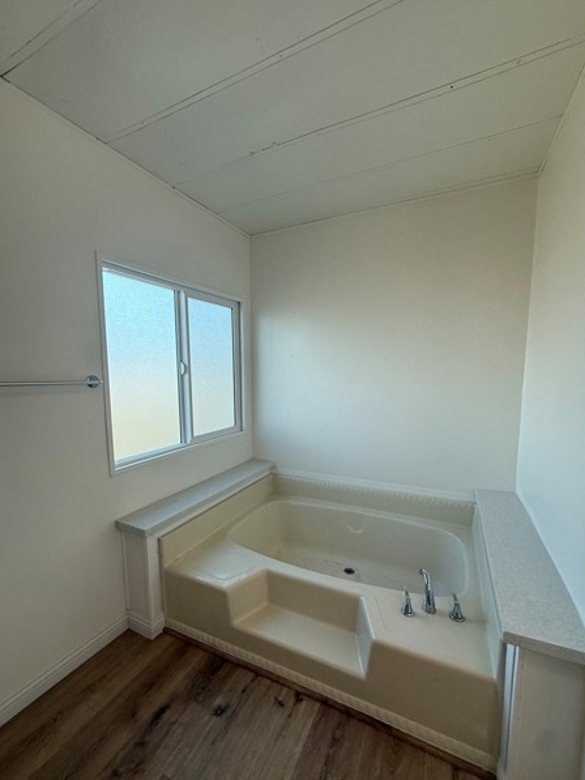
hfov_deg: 81.7
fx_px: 338
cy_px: 409
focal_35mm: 15
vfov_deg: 98.1
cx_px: 281
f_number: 2.2
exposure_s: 1/201
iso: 64
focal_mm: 2.22
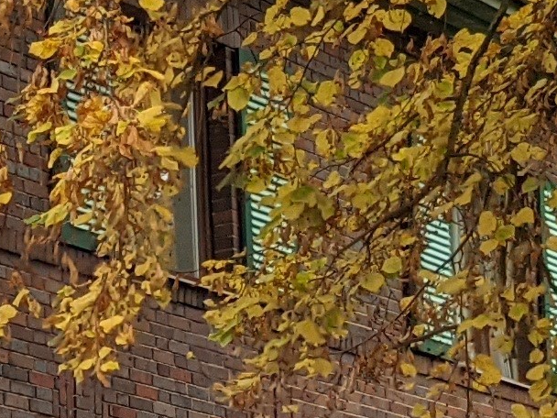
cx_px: -932
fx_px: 2880
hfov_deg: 9.4
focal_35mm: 179
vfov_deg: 8.1
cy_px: 633
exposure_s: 1/1462
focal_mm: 4.38
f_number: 1.73
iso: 60
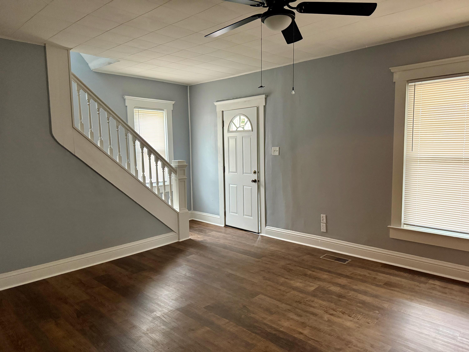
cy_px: 176
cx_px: 234
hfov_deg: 71.6
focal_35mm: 24
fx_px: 325
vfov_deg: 56.8
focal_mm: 6.76
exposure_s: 1/60
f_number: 1.78
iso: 640
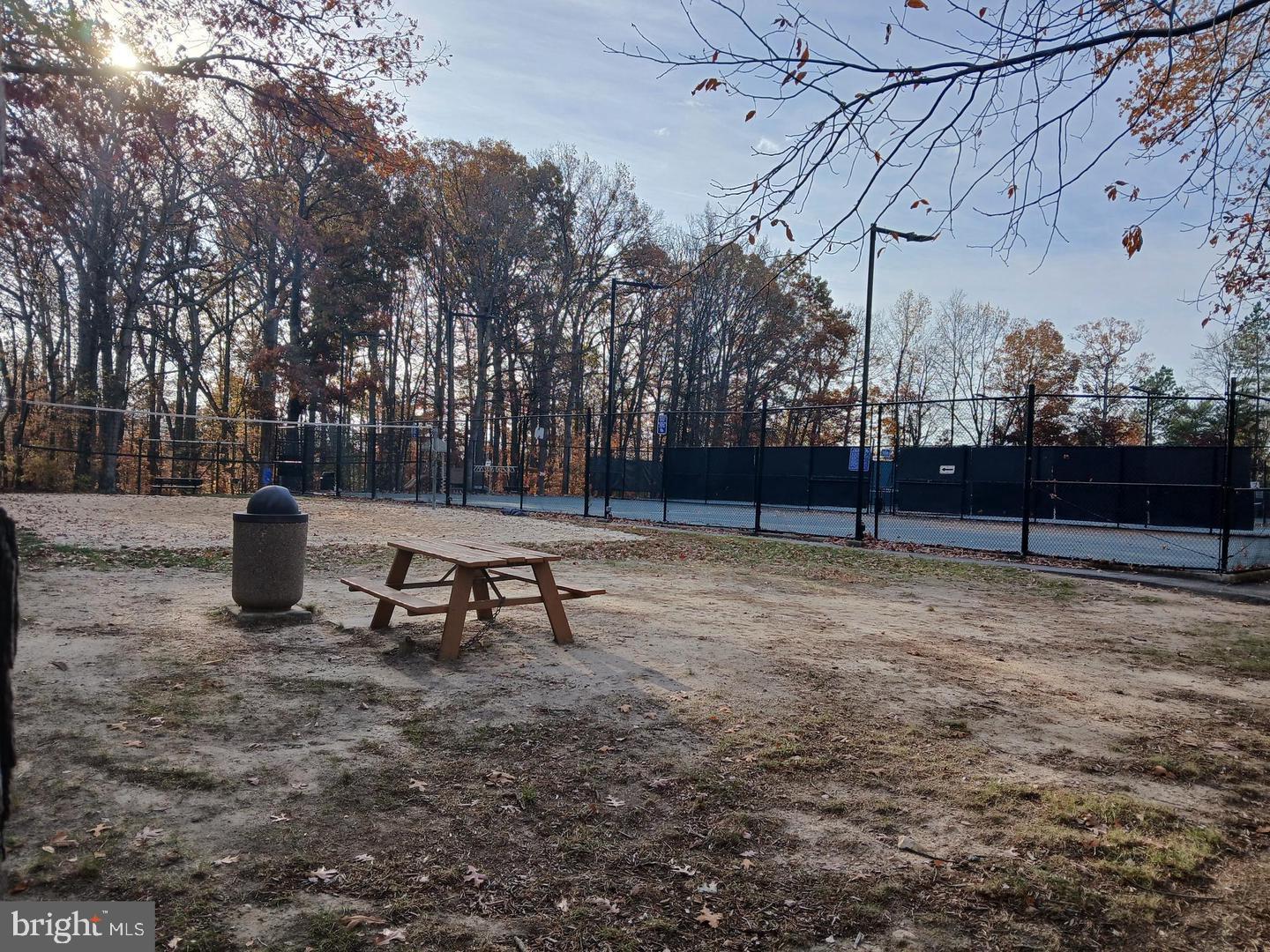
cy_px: 476
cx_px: 635
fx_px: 954
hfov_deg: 67.3
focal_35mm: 26
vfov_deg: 53.1
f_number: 1.8
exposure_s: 1/479
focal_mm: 3.98
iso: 20
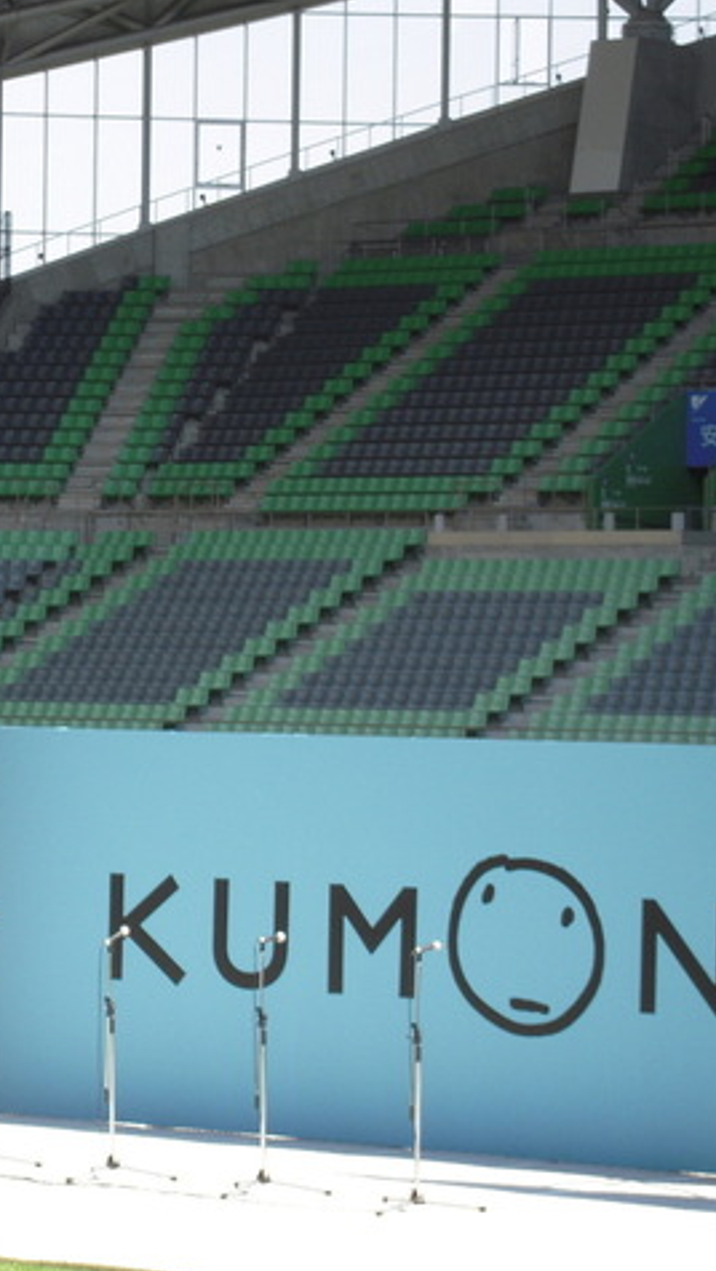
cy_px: 636
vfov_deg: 13.1
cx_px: 45
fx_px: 5531
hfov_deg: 7.4
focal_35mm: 164
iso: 100
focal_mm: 20
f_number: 5.8
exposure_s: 1/125
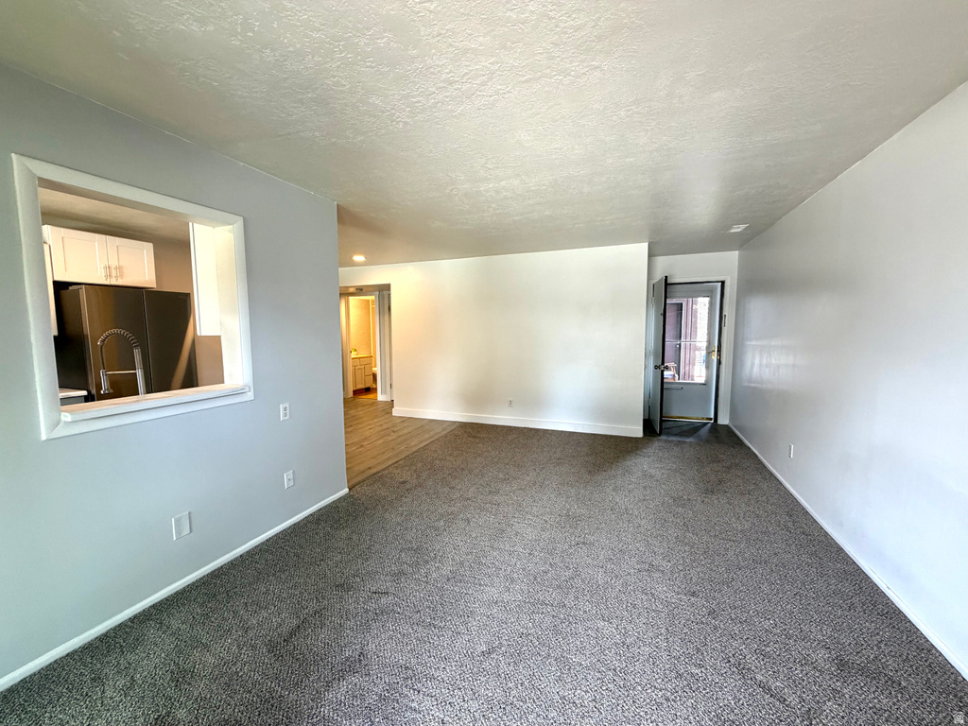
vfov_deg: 85.7
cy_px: 363
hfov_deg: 102.1
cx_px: 484
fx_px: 391
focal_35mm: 14
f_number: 2.2
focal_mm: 2.22
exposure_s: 1/121
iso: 200
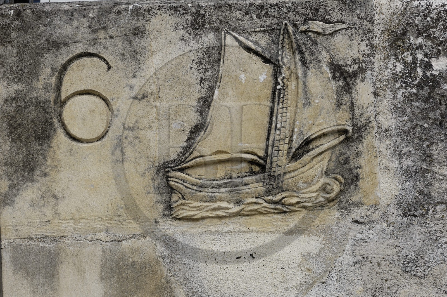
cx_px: 224
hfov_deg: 19.5
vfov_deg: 13.0
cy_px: 148
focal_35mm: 105
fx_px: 1302
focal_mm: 70
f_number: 7.6
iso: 100
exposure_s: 1/160
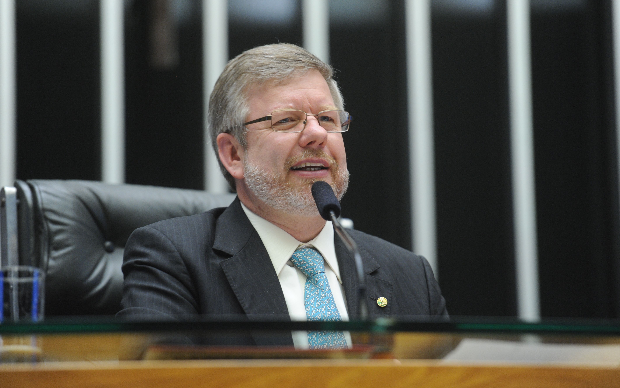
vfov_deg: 6.8
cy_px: 192
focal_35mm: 194
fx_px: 3278
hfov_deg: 10.8
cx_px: 311
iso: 1600
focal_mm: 190
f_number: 2.8
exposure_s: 1/60
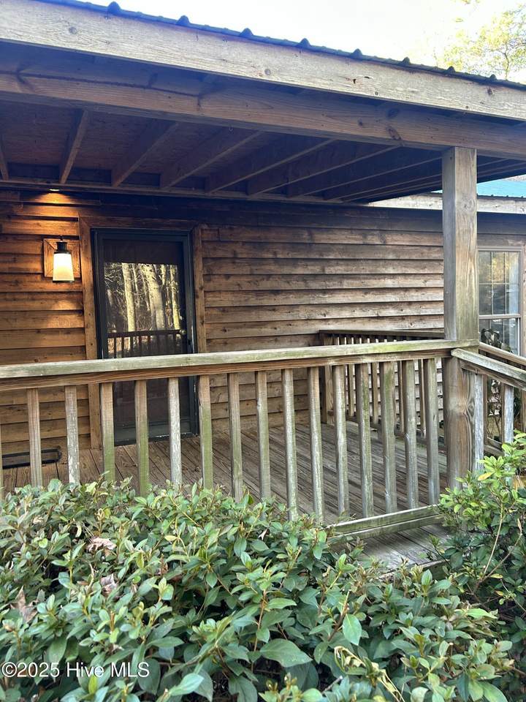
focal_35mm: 26
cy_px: 351
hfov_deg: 53.1
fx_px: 527
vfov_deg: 67.3
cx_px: 263
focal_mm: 5.7
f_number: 1.5
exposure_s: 1/115
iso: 125
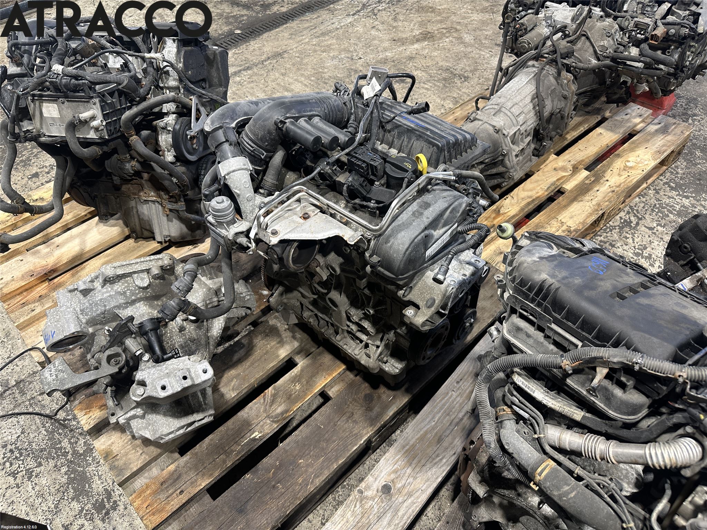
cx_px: 354
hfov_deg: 71.6
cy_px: 265
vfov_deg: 56.8
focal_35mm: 24
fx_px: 490
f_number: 1.78
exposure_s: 1/50
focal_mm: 6.86
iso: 125
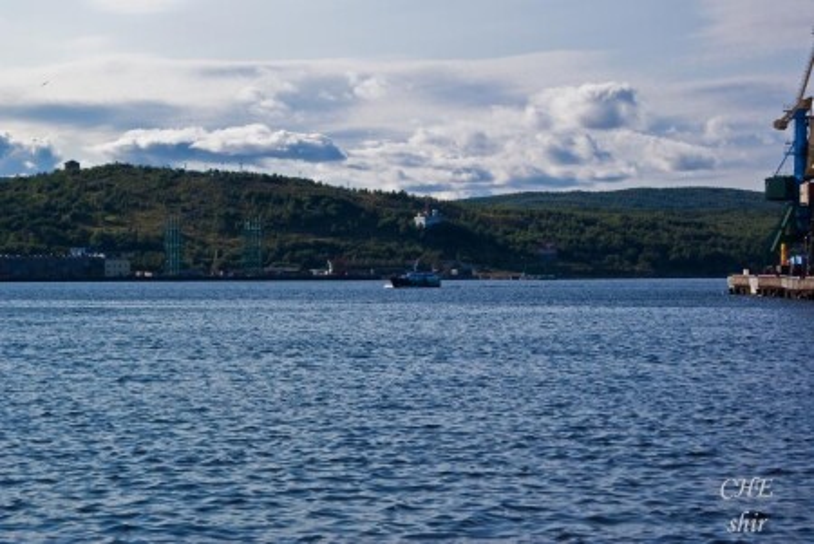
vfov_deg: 13.1
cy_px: 272
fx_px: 2376
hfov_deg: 19.4
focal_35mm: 105
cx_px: 407
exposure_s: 1/1250
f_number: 5.6
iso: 200
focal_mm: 70
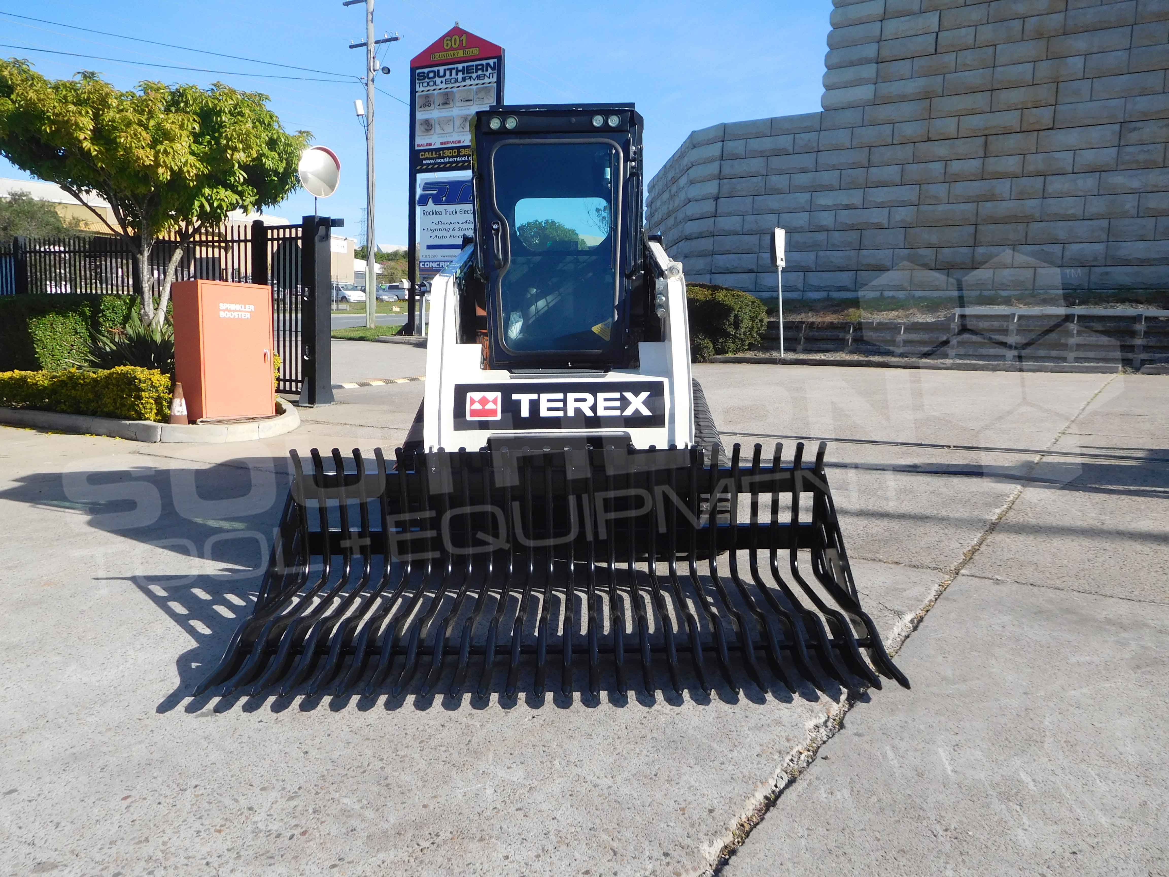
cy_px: 438
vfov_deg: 54.9
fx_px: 844
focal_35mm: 25
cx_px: 584
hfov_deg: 69.4
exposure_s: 1/800
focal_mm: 4.5
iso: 125
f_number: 3.4
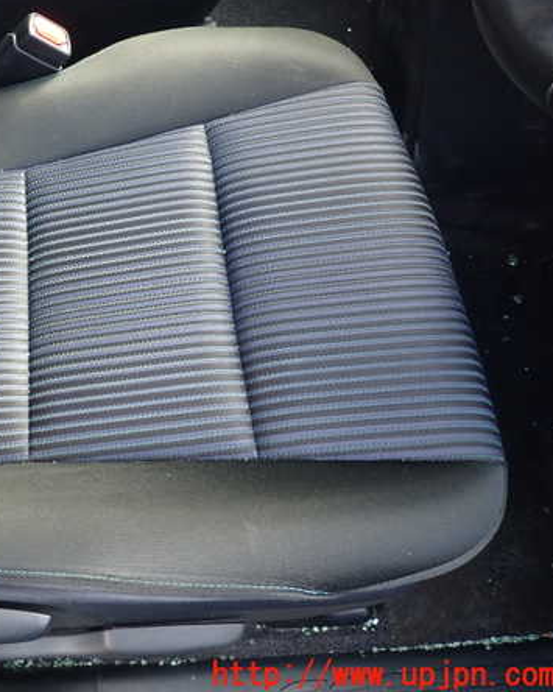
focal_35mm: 33
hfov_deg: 42.2
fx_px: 675
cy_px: 344
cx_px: 97
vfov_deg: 54.2
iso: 200
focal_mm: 4.5
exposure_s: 1/60
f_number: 2
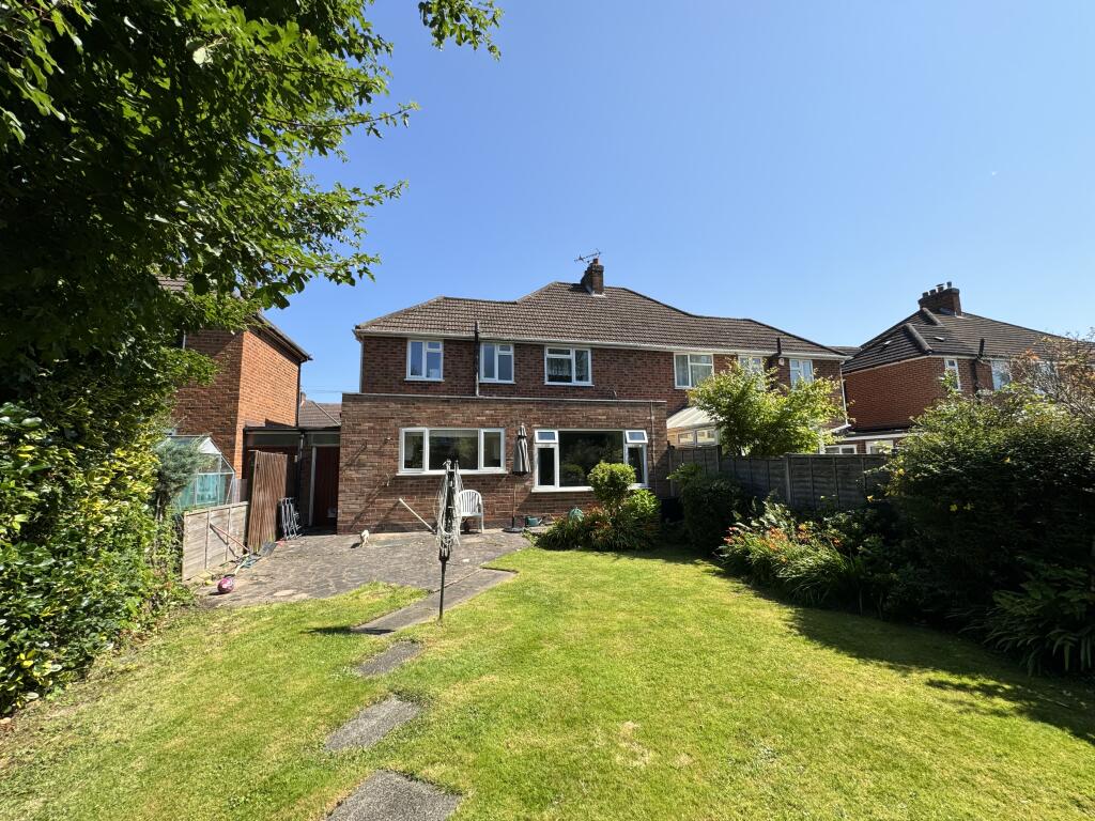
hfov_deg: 102.1
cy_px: 410
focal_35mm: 14
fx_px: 443
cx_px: 548
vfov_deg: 85.7
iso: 50
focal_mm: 2.22
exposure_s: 1/1034
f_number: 2.2
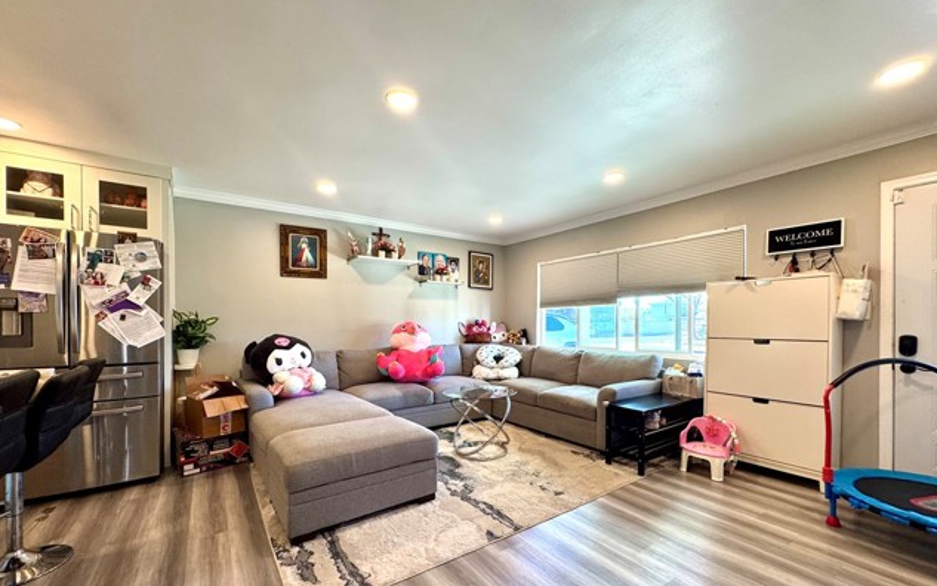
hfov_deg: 101.4
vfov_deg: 74.6
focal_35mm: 15
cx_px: 471
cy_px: 327
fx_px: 383
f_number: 2.2
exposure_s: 1/120
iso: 200
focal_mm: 2.22
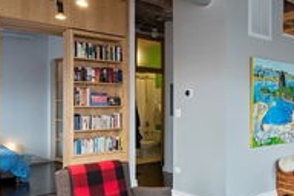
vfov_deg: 33.4
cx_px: 260
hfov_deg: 44.4
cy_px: 106
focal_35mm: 40
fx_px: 327
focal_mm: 16
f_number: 8
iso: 100
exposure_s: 1/2
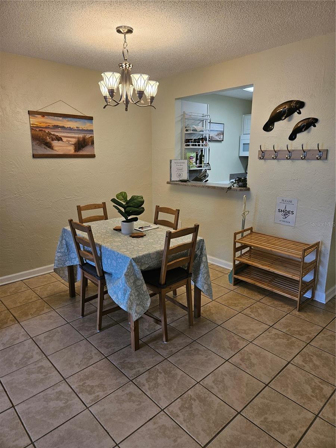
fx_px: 298
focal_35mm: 23
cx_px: 168
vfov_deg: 73.9
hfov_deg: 58.9
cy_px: 224
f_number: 1.8
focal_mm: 5.4
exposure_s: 1/120
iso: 80
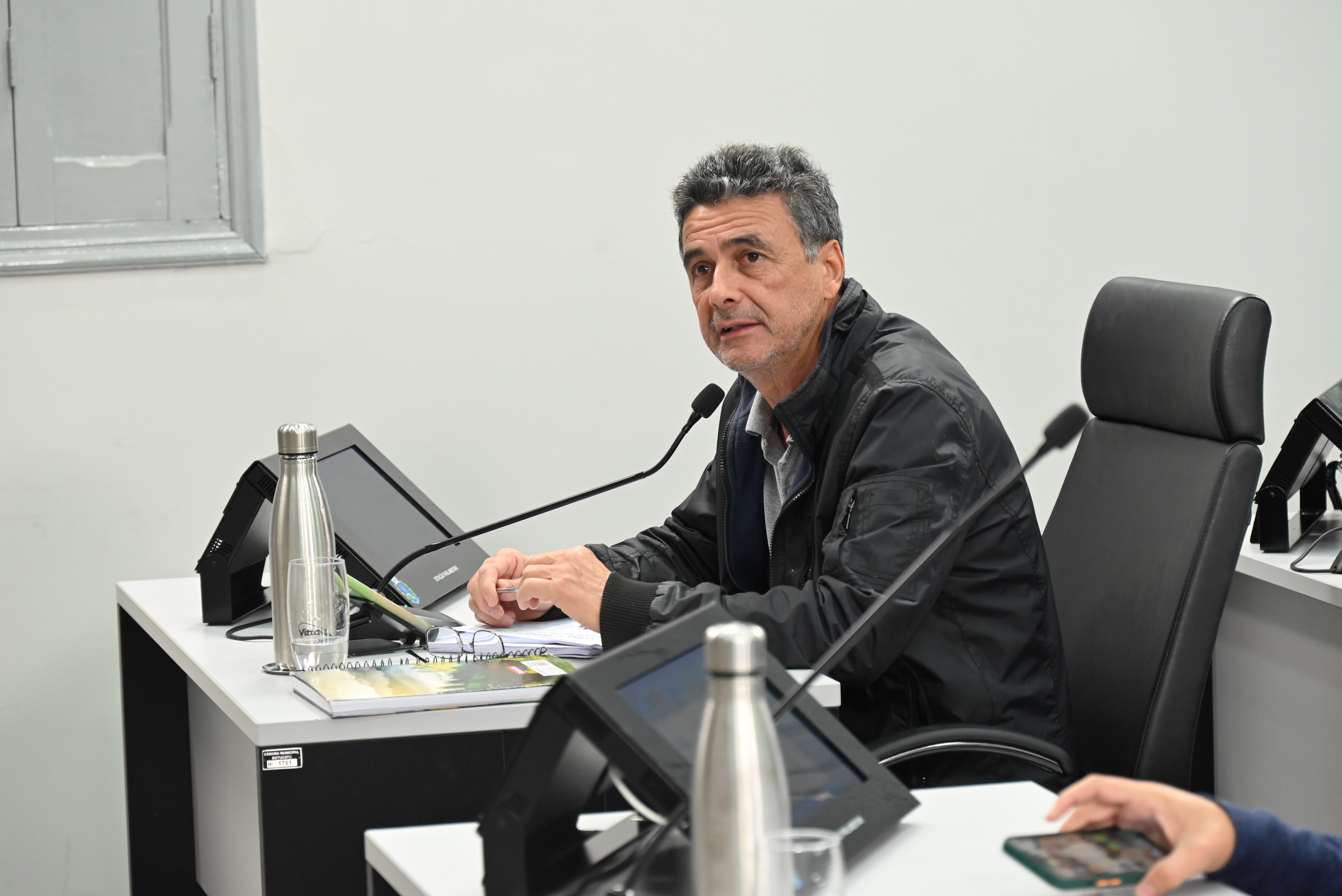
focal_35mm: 125
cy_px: 448
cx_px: 671
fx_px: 4661
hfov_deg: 16.4
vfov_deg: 11.0
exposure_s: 1/125
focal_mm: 125
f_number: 6.3
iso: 2500
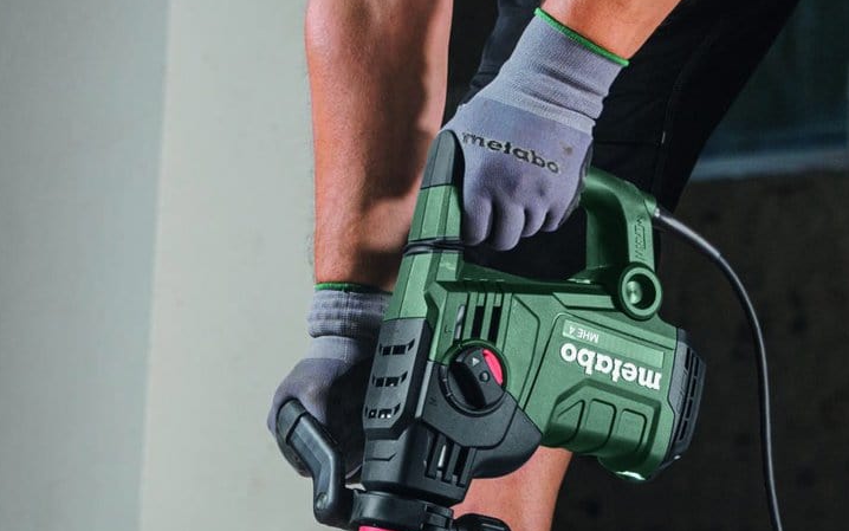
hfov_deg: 20.1
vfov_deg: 12.6
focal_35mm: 103
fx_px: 2384
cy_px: 442
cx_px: 276
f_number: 2.8
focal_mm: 36
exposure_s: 1/200
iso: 160
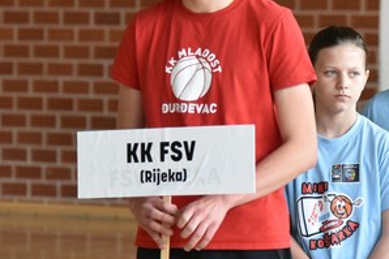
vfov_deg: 5.3
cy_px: 140
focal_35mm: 261
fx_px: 2821
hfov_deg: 7.8
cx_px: 428
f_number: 4
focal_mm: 95
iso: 3200
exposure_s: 1/800
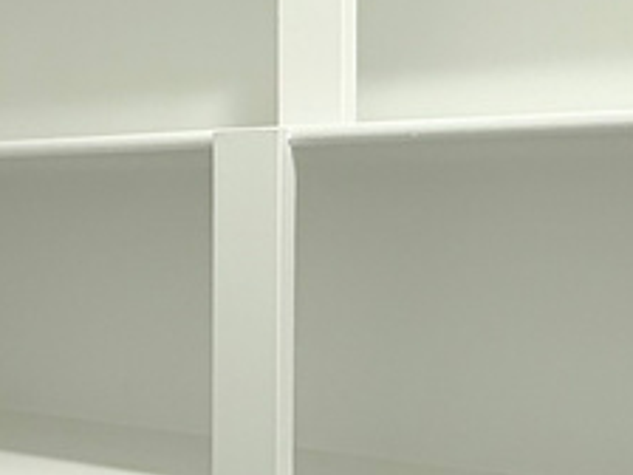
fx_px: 1170
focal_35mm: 64
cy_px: 328
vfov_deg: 22.8
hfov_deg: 30.3
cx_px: 331
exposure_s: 1/120
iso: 160
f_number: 2.2
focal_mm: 2.22
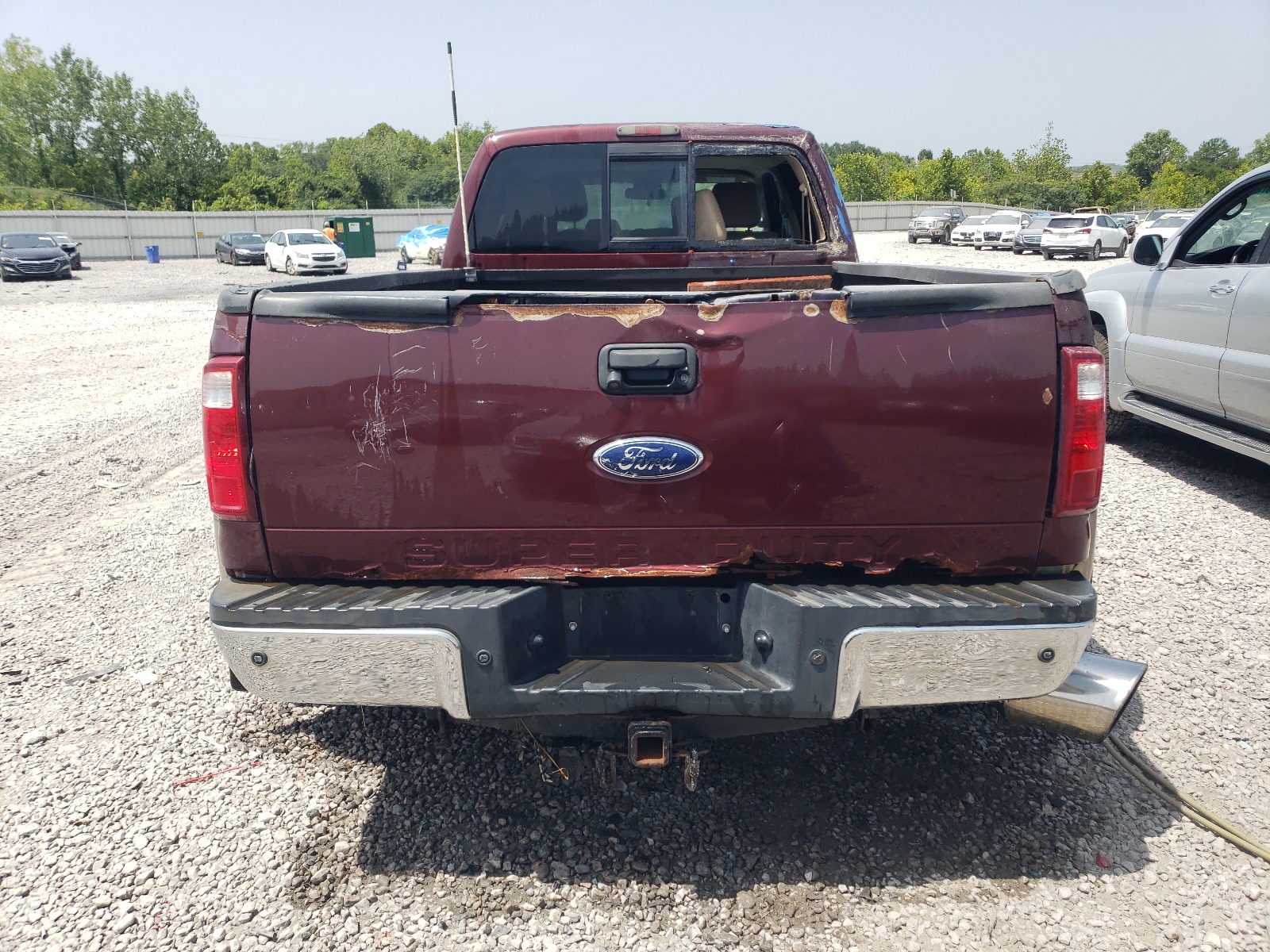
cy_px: 476
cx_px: 635
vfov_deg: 53.1
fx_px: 954
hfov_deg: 67.3
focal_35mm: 26
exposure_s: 1/2000
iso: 50
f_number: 1.5
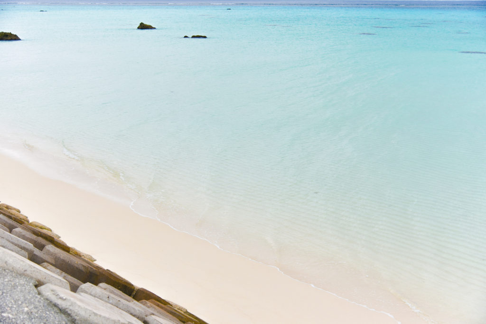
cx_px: 243
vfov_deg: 27.0
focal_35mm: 50
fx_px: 675
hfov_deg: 39.6
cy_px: 162
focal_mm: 50
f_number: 4.5
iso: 100
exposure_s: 1/1600
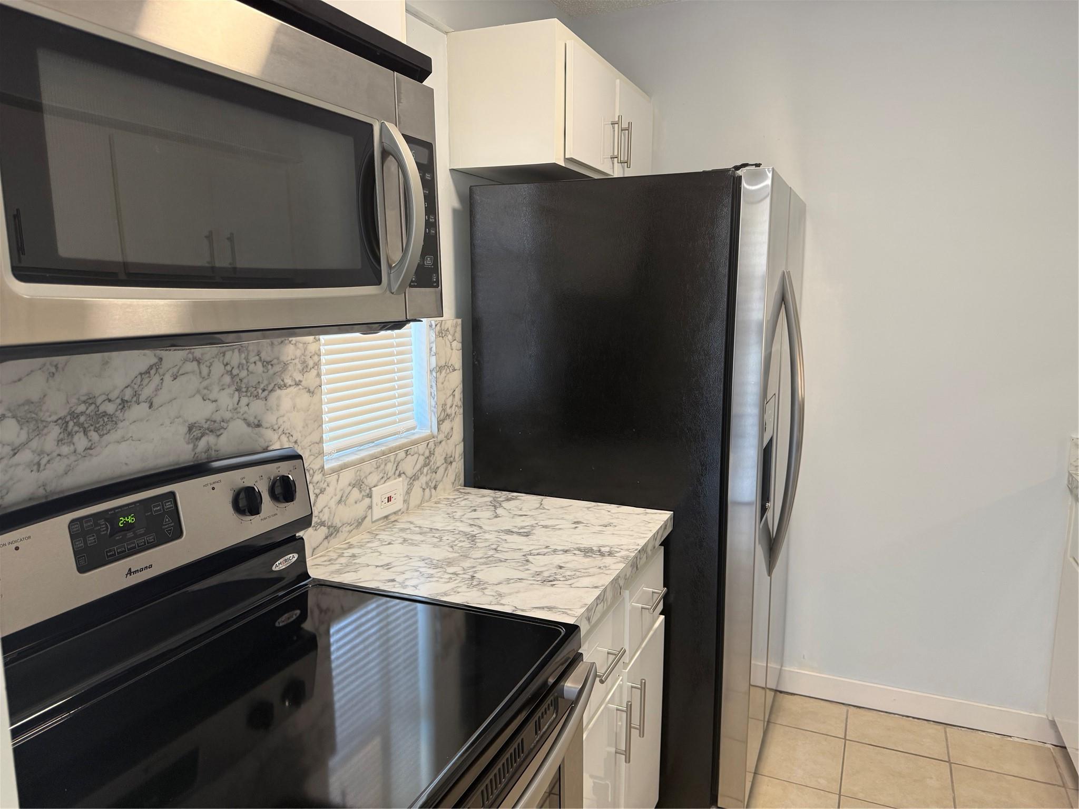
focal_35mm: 24
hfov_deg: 71.6
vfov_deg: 56.8
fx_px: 748
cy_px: 404
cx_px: 540
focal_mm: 6.76
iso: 160
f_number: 1.78
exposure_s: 1/60
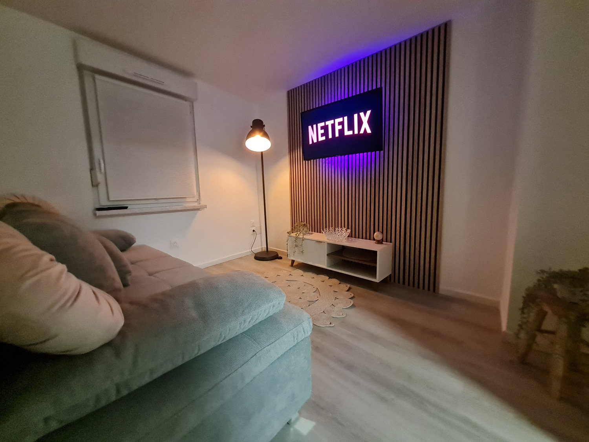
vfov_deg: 89.9
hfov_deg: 106.2
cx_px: 294
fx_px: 221
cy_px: 221
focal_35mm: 13
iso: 640
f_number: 2.2
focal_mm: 1.74
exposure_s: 1/25
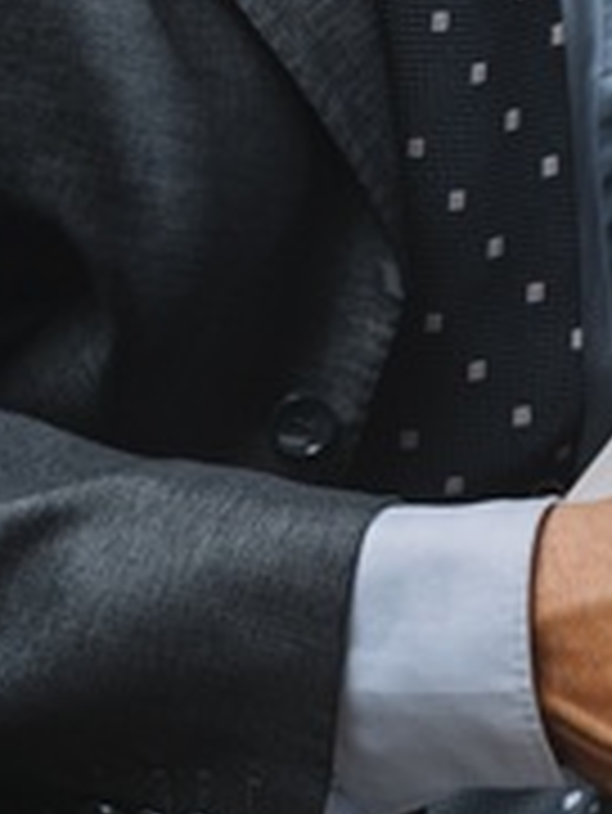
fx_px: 10195
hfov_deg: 3.4
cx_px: 1246
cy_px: -279
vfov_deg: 4.6
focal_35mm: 433
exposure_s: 1/160
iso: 200
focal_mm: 85
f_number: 5
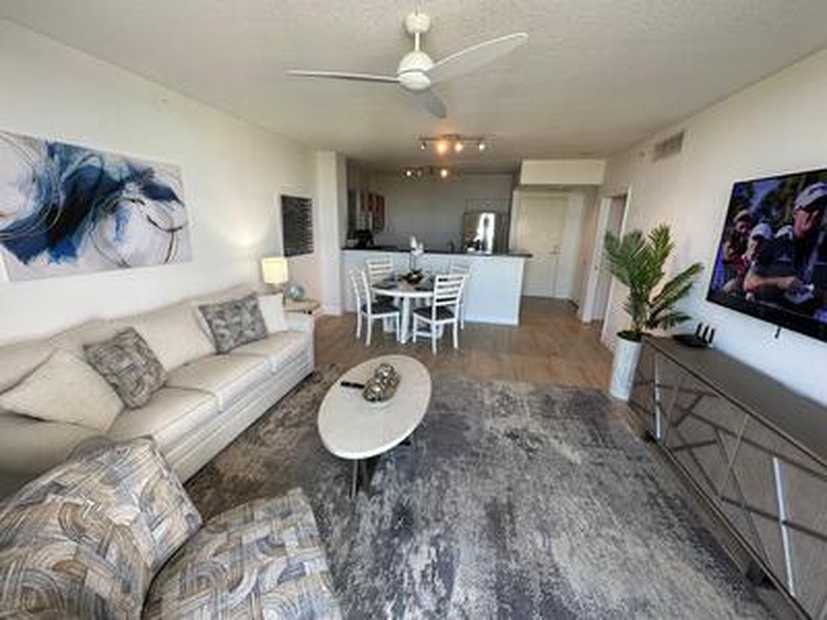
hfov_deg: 102.1
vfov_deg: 85.7
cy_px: 310
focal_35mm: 14
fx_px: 334
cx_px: 414
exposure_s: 1/120
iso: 125
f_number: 2.2
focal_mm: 2.22
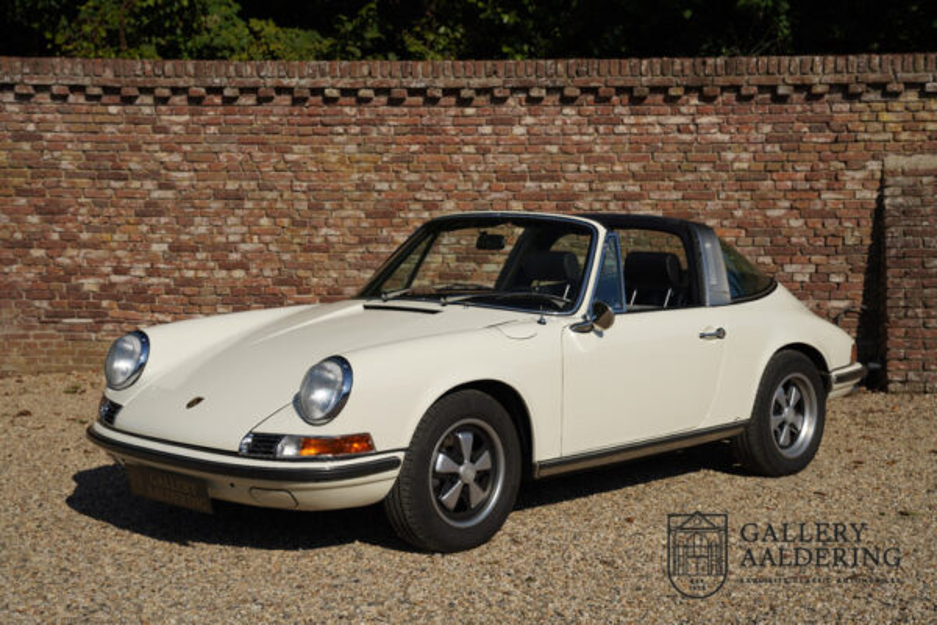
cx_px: 468
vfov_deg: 23.9
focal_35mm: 57
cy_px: 312
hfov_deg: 35.2
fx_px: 1476
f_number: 6.3
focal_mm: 56.7
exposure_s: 1/400
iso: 100
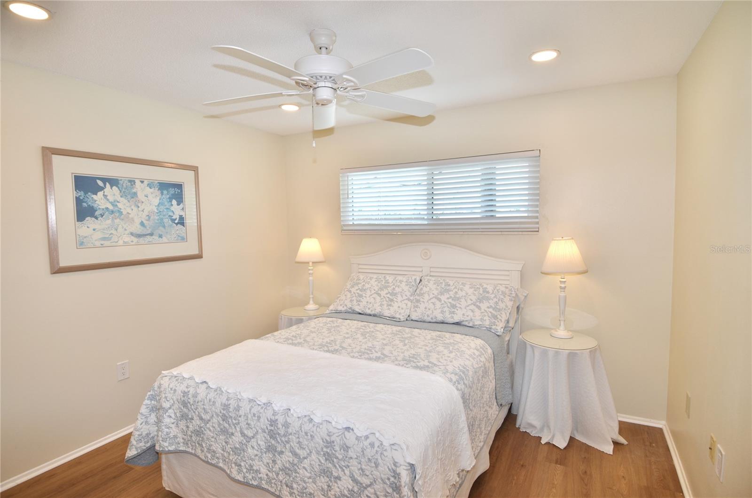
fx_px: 750
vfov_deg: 36.7
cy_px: 249
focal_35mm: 36
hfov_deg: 53.2
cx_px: 376
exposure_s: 1/125
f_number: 5.6
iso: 180
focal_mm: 24
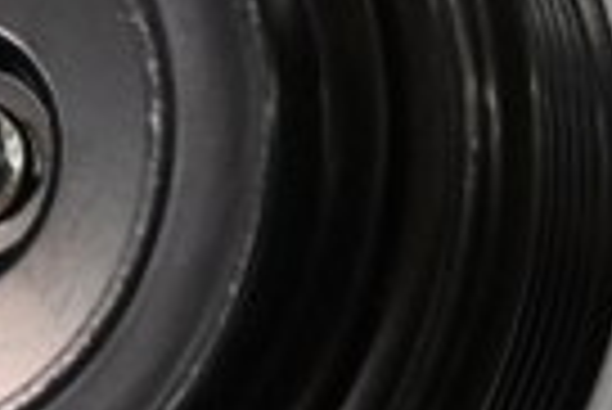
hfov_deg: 11.9
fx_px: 2927
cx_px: 351
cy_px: 306
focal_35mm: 172
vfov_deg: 8.0
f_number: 4.5
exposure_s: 1/100
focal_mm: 26
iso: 3200
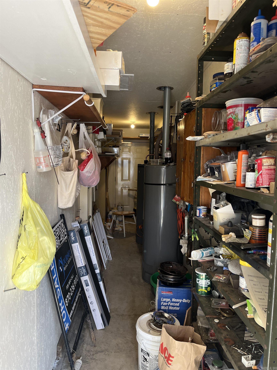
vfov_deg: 67.3
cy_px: 185
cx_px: 138
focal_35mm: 26
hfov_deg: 53.1
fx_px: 277
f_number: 1.6
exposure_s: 1/60
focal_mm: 5.1
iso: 80
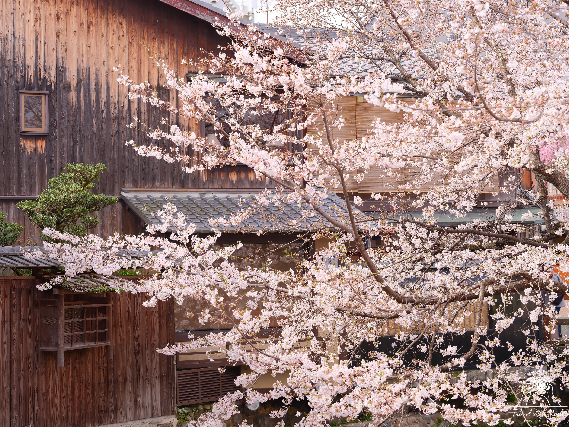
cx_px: 284
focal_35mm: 87
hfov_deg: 22.5
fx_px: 1430
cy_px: 214
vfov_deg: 17.0
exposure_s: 1/200
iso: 250
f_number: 5.6
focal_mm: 110
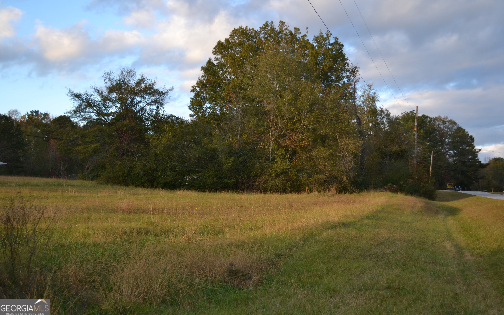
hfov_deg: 43.5
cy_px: 147
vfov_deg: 28.0
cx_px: 252
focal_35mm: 46
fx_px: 632
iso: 125
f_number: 4.5
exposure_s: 1/125
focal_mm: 30
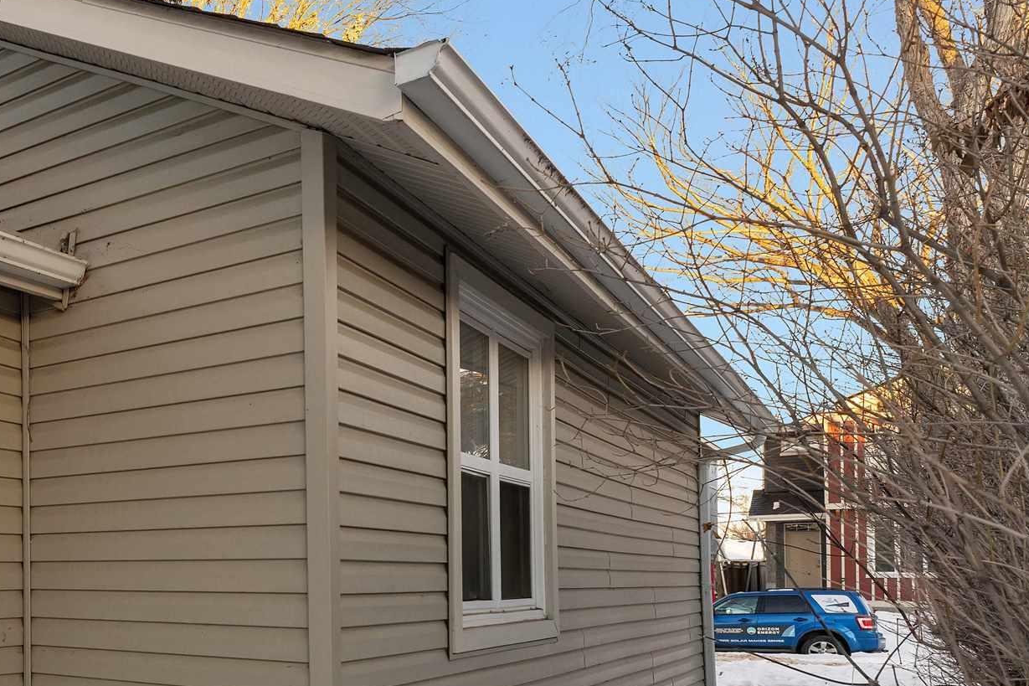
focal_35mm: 35
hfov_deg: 42.3
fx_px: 1000
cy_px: 551
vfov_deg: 36.5
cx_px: -113
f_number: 5.6
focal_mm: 14
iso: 320
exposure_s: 1/100
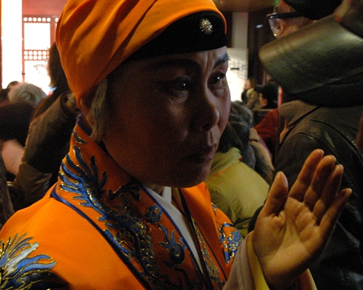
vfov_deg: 16.4
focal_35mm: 94
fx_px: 1010
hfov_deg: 20.3
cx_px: 142
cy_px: 164
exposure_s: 1/15
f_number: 5.6
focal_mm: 32
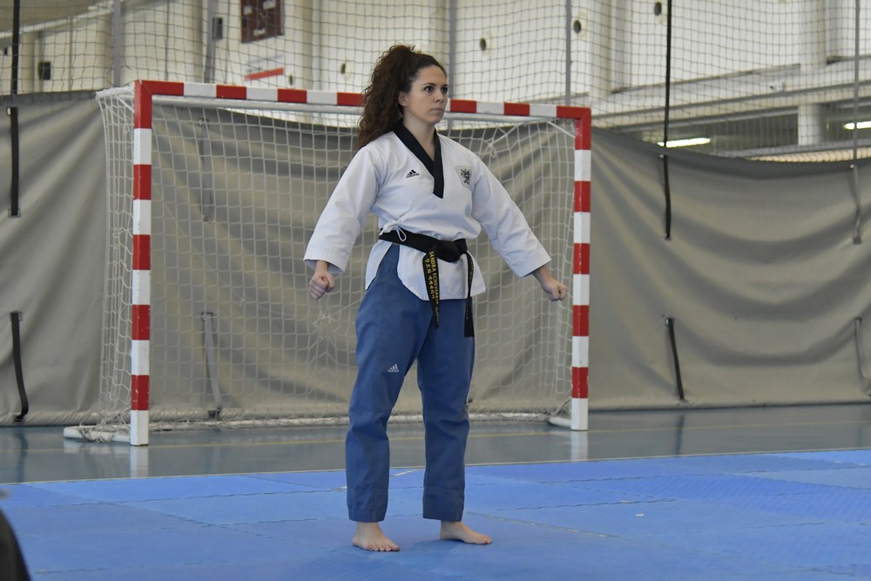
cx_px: 436
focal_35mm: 87
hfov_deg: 23.4
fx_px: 2105
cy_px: 290
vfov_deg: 15.7
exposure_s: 1/1000
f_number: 4
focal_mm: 58
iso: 3200
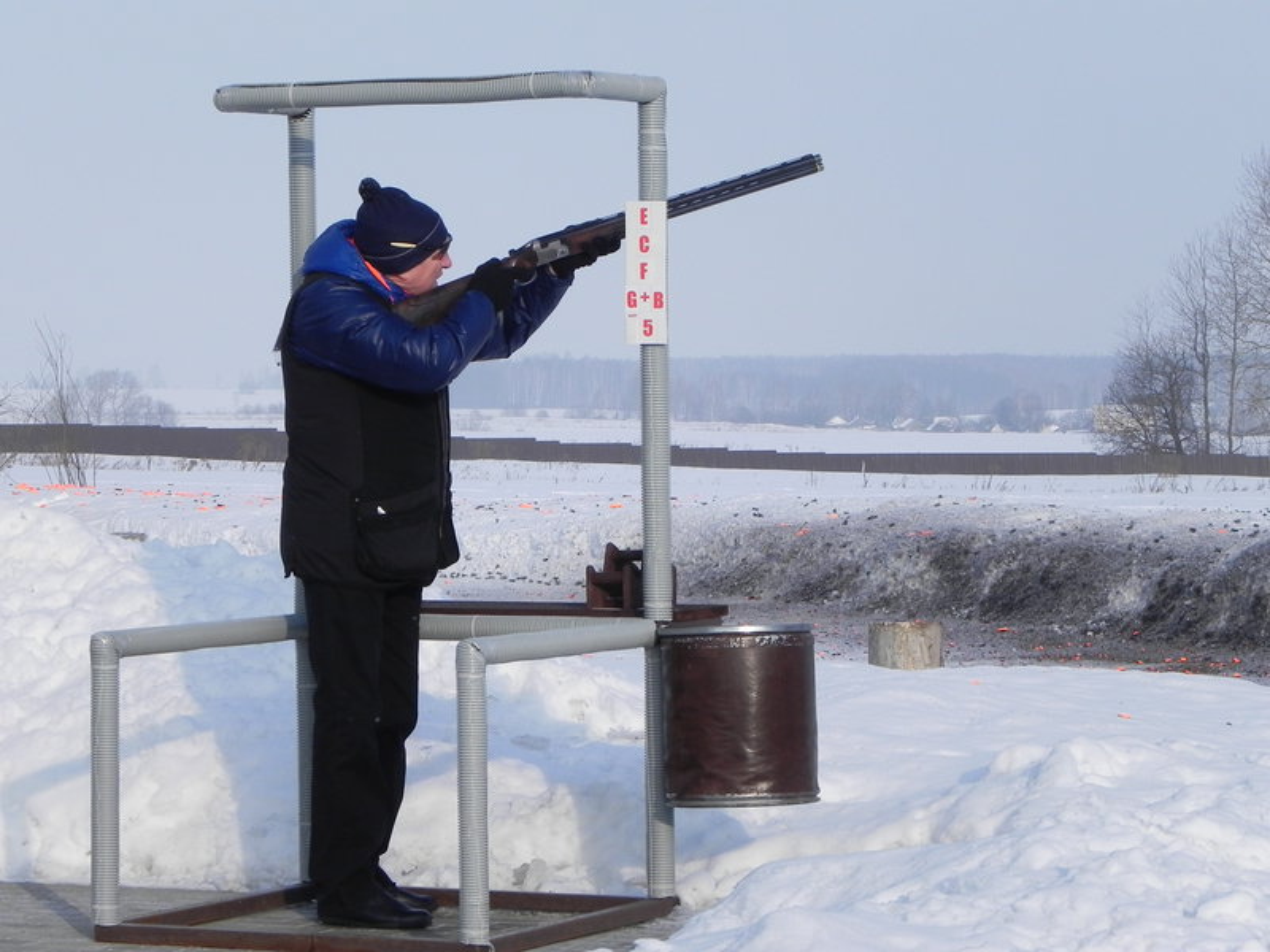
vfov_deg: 11.5
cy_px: 476
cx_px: 635
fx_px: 4733
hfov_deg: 15.3
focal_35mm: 129
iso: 160
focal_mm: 23
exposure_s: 1/494
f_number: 7.1
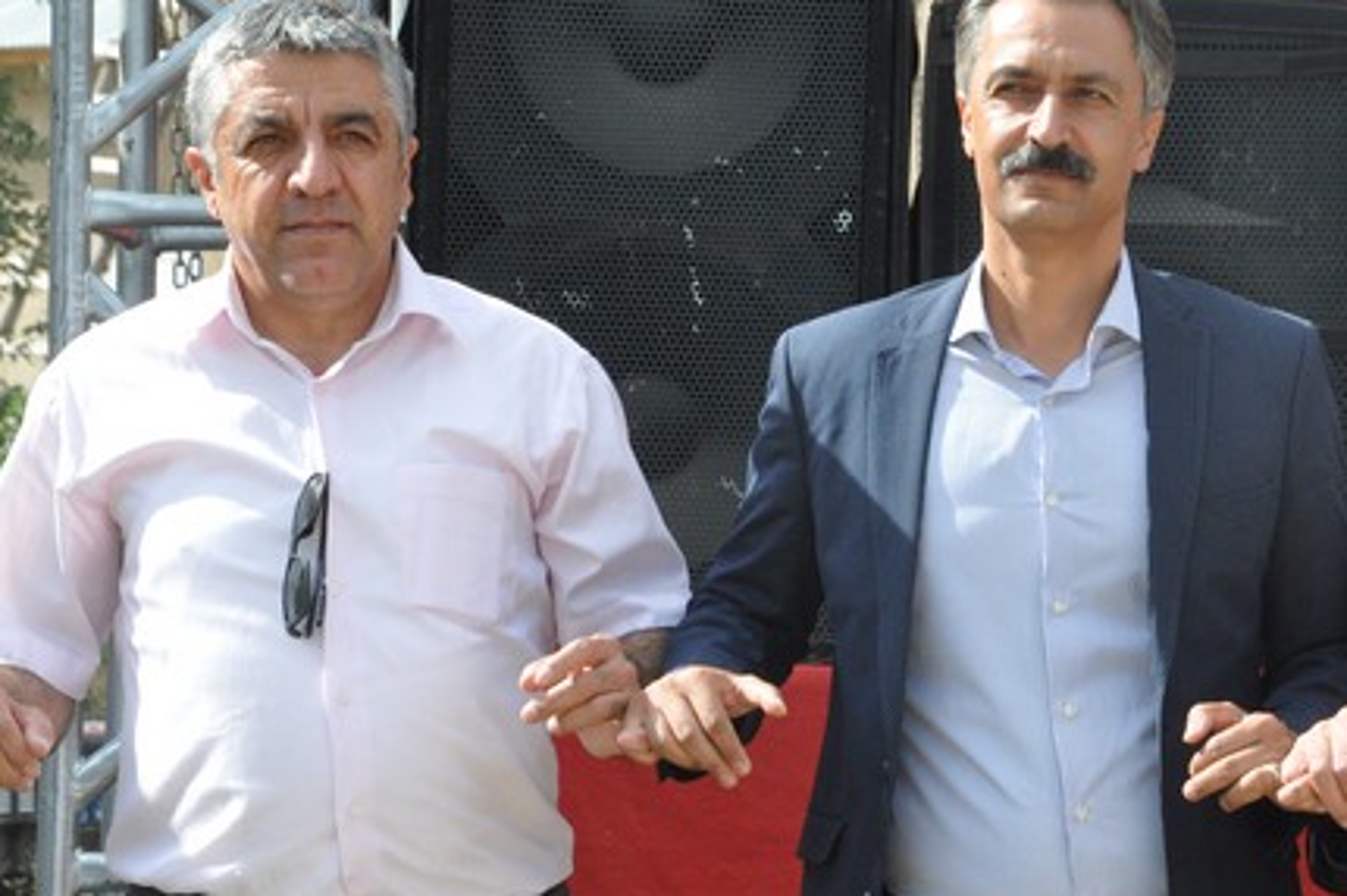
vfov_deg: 8.0
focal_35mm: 171
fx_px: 6393
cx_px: 1046
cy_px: 553
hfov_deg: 12.0
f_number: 13
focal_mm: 70
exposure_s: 1/640
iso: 1250
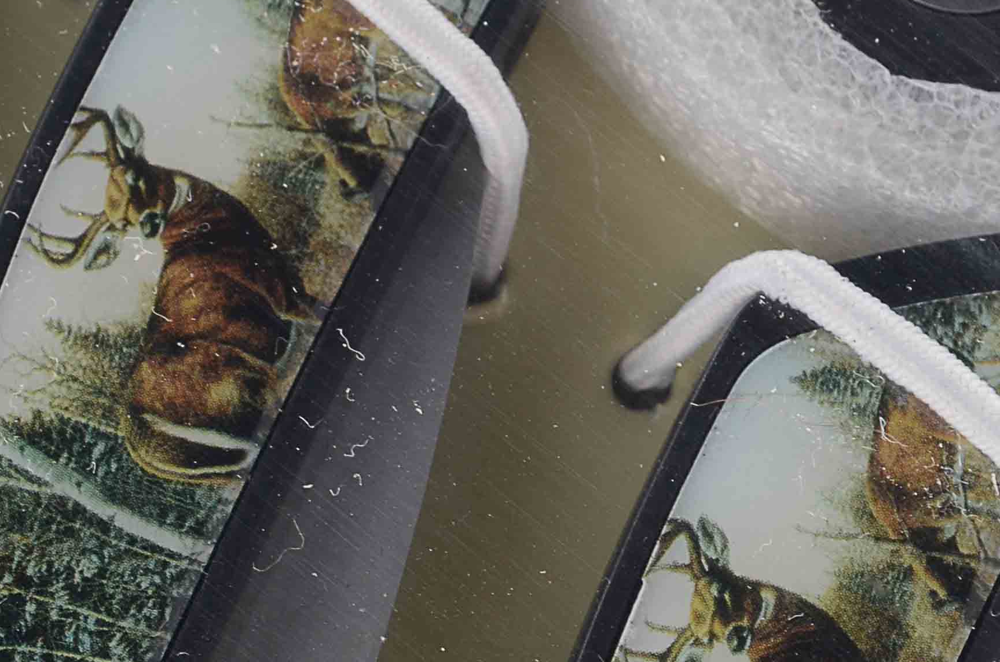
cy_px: 602
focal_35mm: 235
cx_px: 18
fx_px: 6526
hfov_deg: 8.7
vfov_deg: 5.8
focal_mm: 55
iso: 100
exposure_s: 1/80
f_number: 10
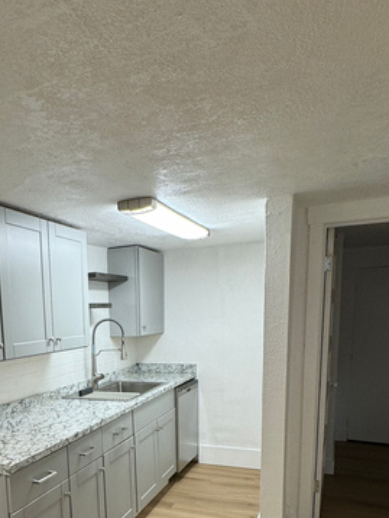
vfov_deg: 56.6
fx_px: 449
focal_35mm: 30
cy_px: 395
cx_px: 111
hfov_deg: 45.7
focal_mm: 2.22
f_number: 2.2
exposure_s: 1/120
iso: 100
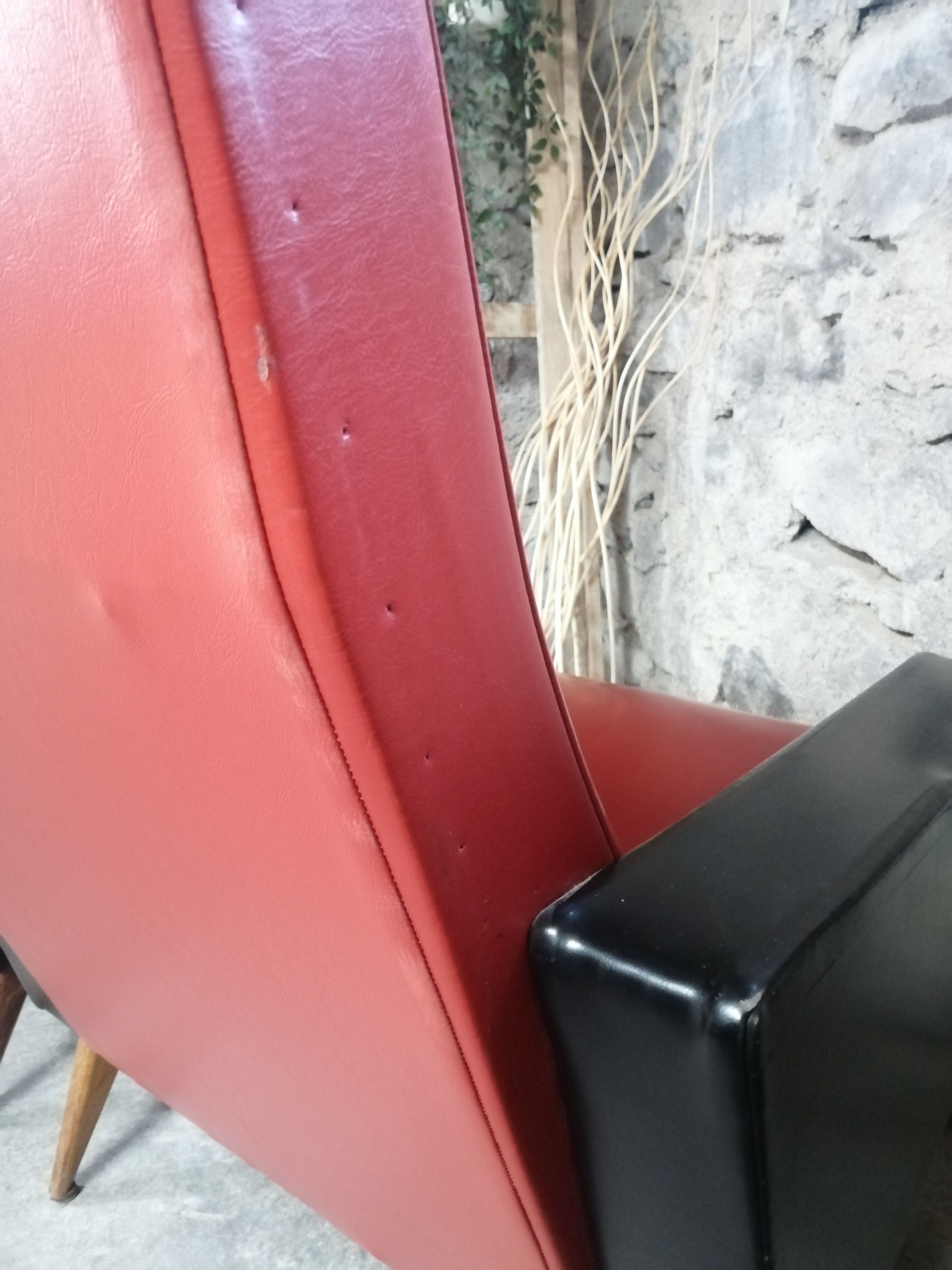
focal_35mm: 27
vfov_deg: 65.3
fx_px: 990
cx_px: 476
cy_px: 635
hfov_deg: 51.4
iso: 1000
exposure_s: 1/14.3
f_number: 1.8
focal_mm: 3.95
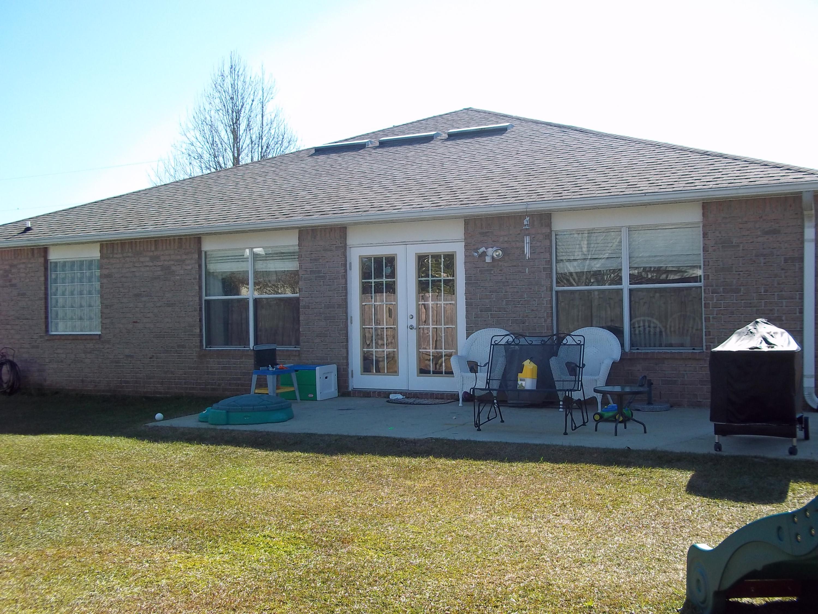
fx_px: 851
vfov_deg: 39.7
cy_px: 307
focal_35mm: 36
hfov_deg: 51.4
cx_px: 409
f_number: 8
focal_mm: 6.5
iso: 80
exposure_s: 1/125
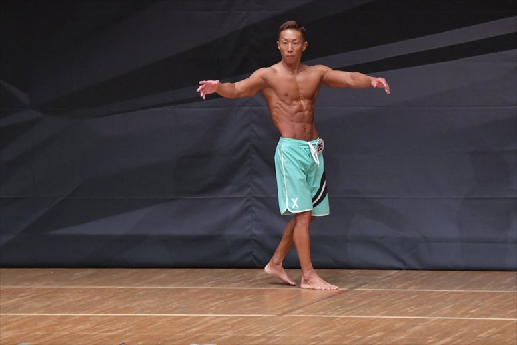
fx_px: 4306
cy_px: 172
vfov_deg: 4.6
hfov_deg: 6.9
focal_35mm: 300
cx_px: 258
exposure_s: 1/400
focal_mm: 200
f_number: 5.6
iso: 6400
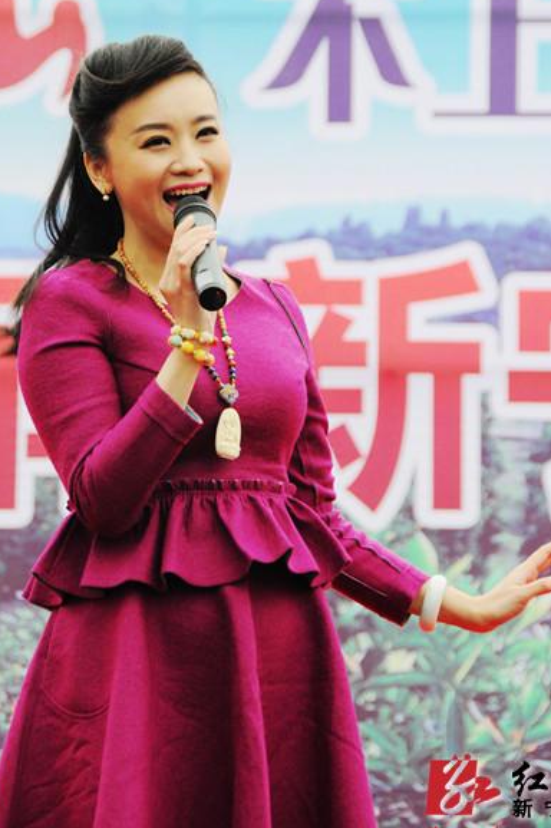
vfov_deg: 11.1
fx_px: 4267
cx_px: 254
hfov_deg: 7.4
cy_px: 290
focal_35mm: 186
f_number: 6.3
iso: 400
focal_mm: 95
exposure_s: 1/160
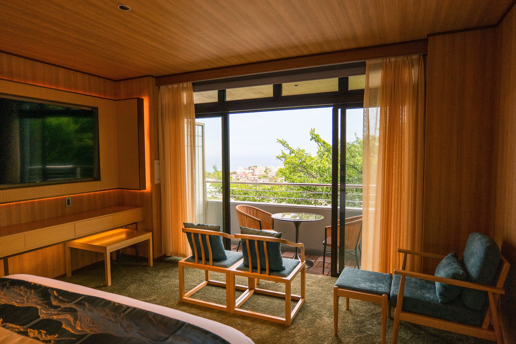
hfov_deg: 84.0
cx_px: 258
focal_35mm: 20
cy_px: 172
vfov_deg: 61.9
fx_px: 287
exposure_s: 1/1600
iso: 640
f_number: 3.5
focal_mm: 20
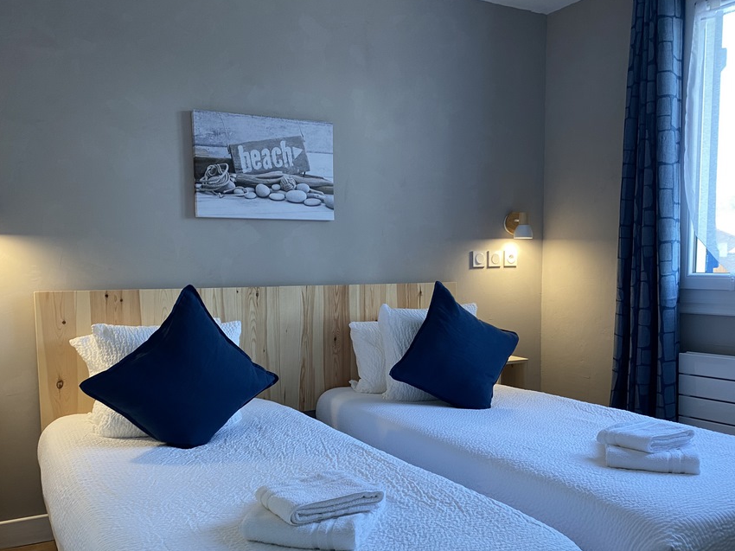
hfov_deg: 58.3
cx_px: 349
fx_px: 658
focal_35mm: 31
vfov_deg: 45.3
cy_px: 317
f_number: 1.8
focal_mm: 4.25
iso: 125
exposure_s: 1/74
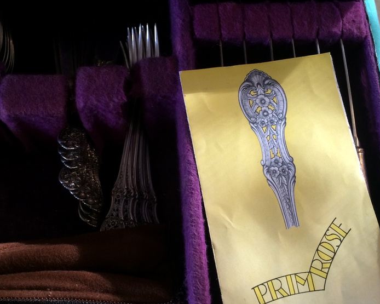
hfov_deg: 47.9
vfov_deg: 39.1
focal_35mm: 38
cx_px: 185
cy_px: 173
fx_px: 427
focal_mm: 4.12
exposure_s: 1/30
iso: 125
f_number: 2.2
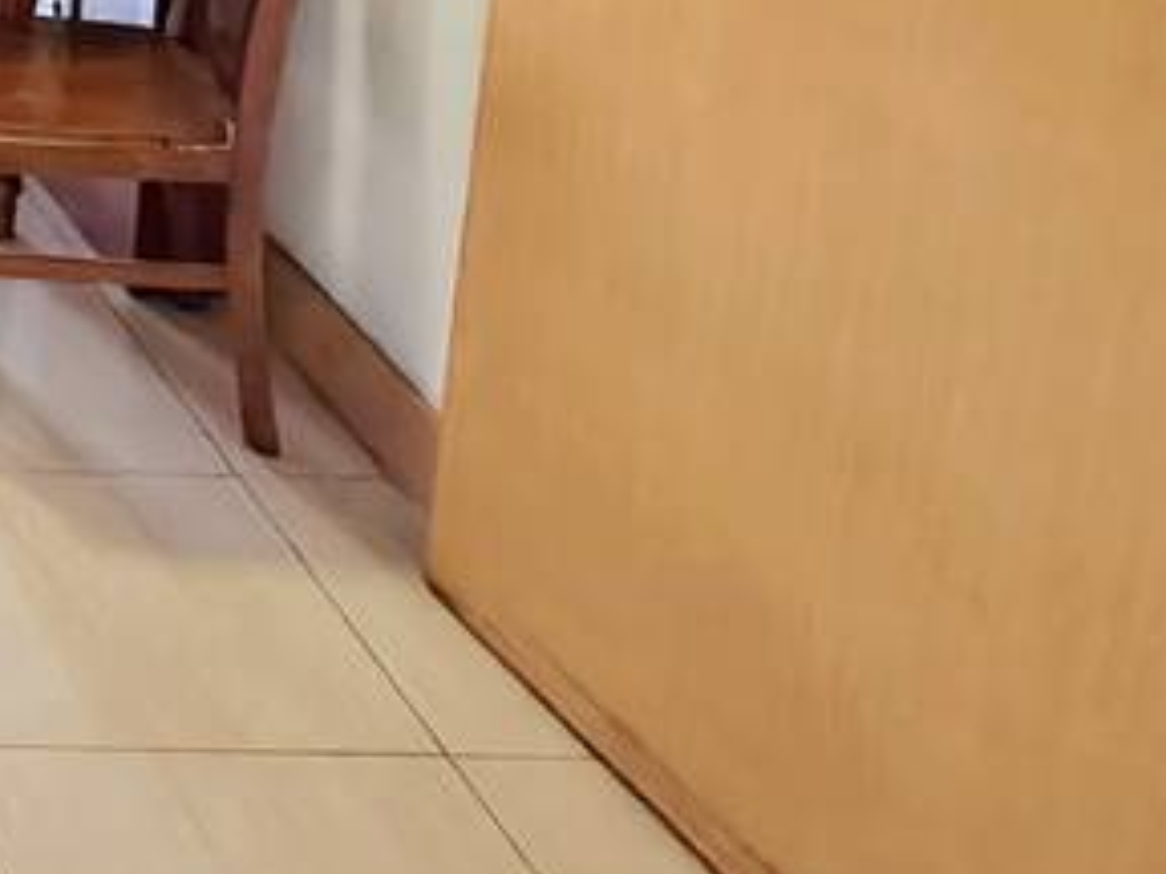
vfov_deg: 20.3
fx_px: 2189
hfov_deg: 22.5
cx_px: -729
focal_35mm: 65
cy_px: -320
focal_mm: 1.82
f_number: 2
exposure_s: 1/33.3
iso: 736
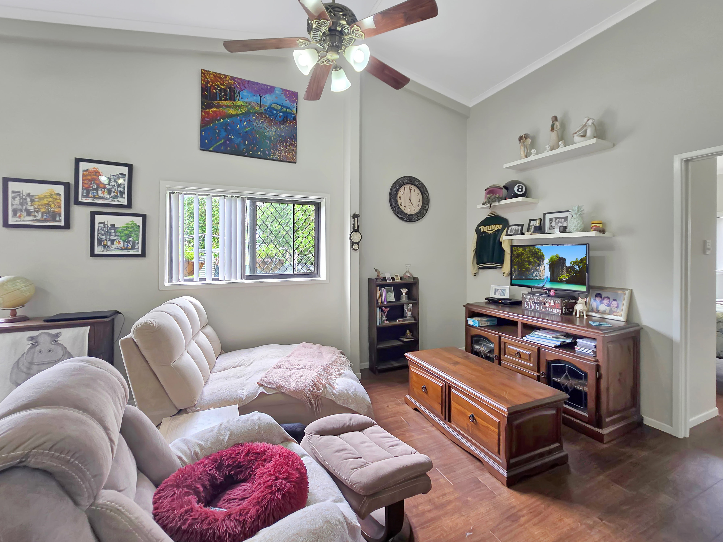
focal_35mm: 13
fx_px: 272
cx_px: 362
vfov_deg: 89.9
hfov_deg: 106.2
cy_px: 271
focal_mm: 2.2
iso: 125
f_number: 2.2
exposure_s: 1/50
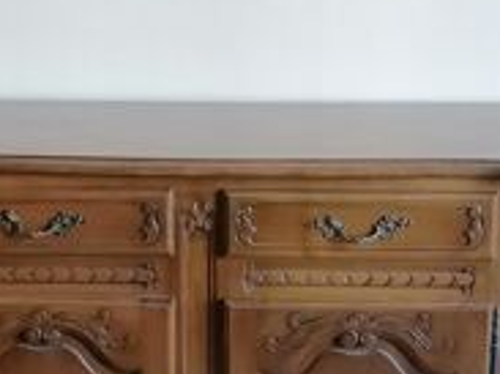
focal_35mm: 97
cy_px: 278
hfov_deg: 20.2
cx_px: 213
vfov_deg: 15.2
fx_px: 1400
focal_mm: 4.75
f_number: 1.8
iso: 320
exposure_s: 1/33.3
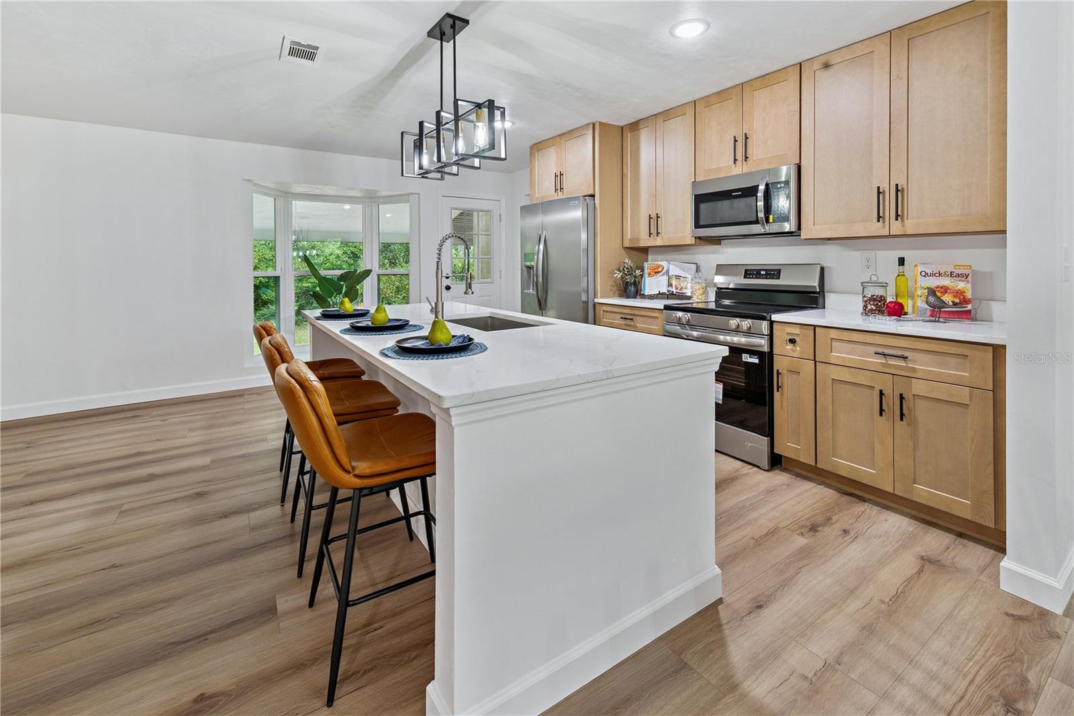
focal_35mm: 14
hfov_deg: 104.2
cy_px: 358
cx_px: 537
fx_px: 418
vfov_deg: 81.2
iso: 400
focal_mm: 14
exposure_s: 1/20
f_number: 8
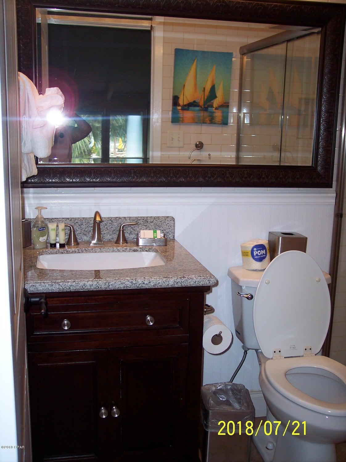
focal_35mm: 39
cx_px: 173
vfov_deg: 47.9
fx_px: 520
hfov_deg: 36.8
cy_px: 231
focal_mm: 8
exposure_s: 1/60
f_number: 2.8
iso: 100
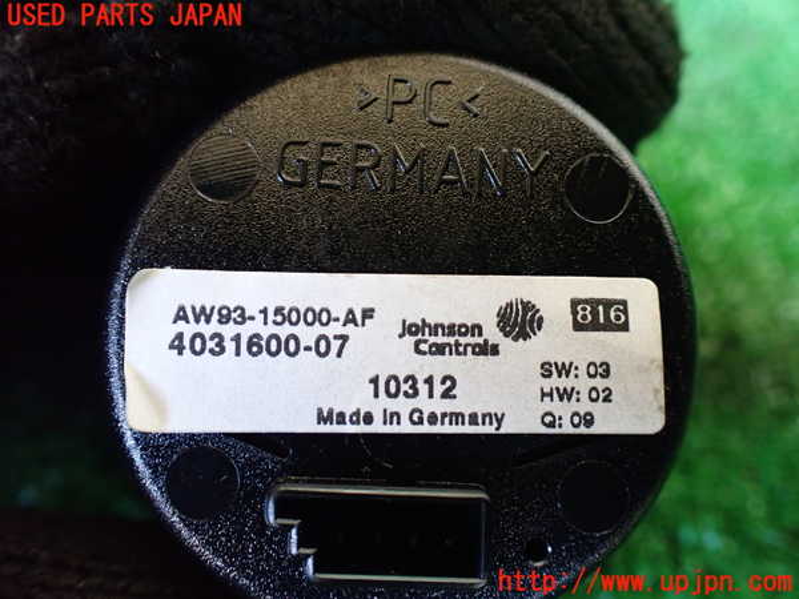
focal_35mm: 30
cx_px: 400
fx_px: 692
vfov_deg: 46.8
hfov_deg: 60.0
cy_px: 300
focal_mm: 5.4
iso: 800
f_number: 2.3
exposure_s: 1/60
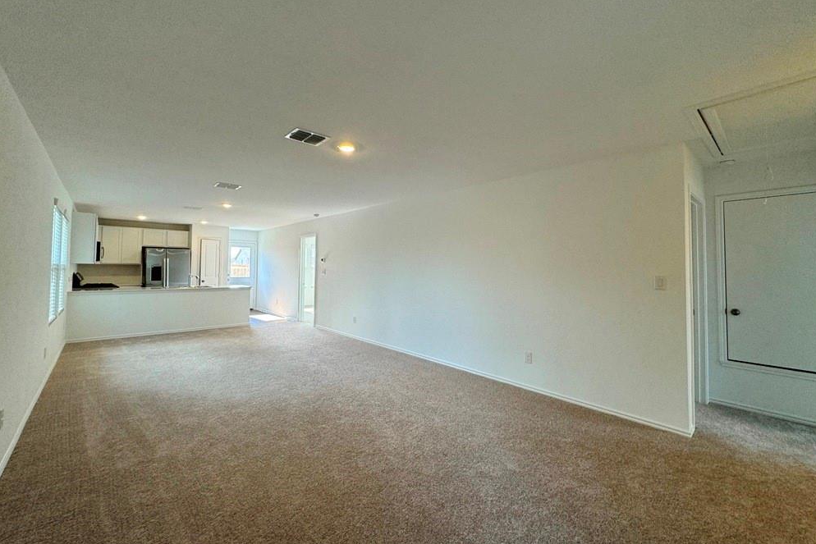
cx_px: 406
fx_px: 340
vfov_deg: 77.3
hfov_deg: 100.4
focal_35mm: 15
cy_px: 258
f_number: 2.2
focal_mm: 2.22
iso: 125
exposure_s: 1/120
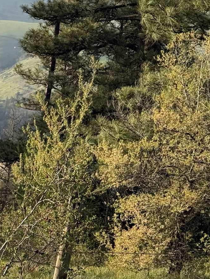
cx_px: -22
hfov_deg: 11.7
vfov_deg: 15.7
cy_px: 86
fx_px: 1011
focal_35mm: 125
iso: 100
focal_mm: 6.76
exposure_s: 1/1838
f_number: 1.78
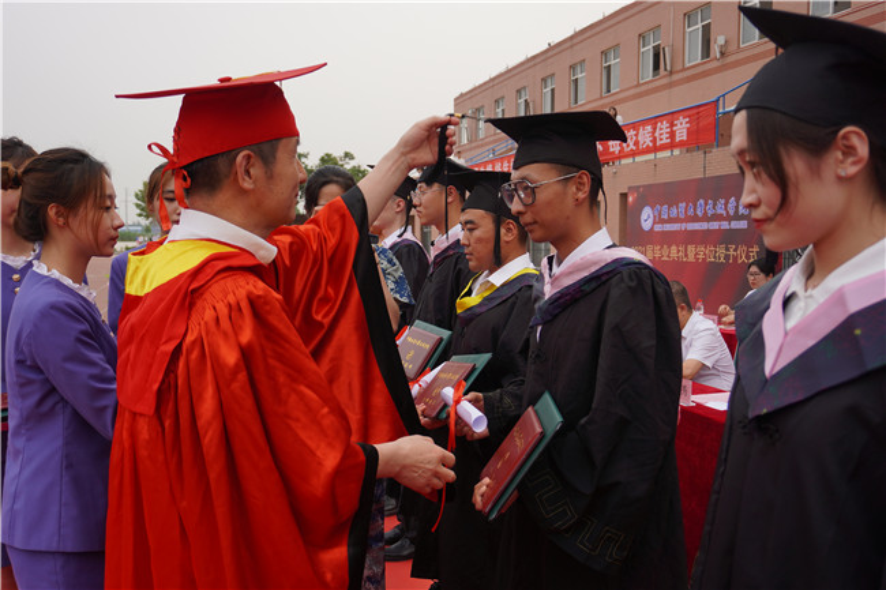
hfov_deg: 55.1
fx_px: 849
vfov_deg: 38.3
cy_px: 295
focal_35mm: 34
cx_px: 443
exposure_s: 1/200
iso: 125
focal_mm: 23
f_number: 4
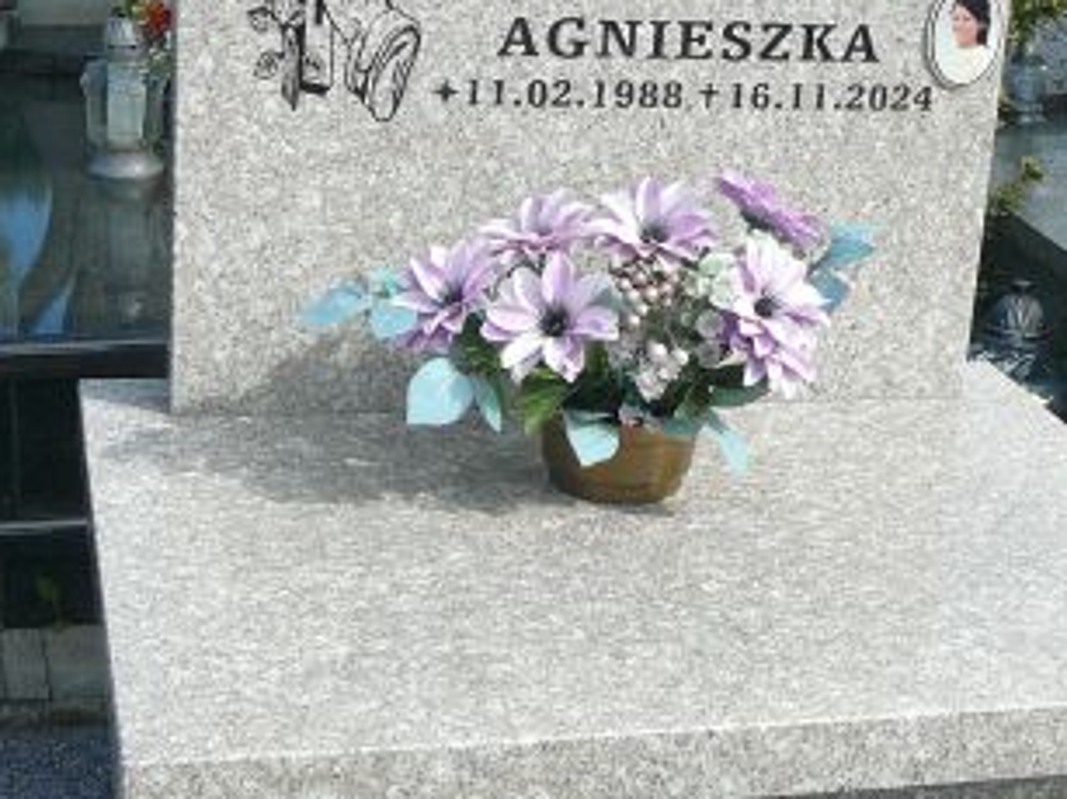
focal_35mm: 73
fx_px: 2249
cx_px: 664
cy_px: 323
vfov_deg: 20.1
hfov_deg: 26.6
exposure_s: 1/800
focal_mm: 5.2
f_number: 2.8
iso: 80
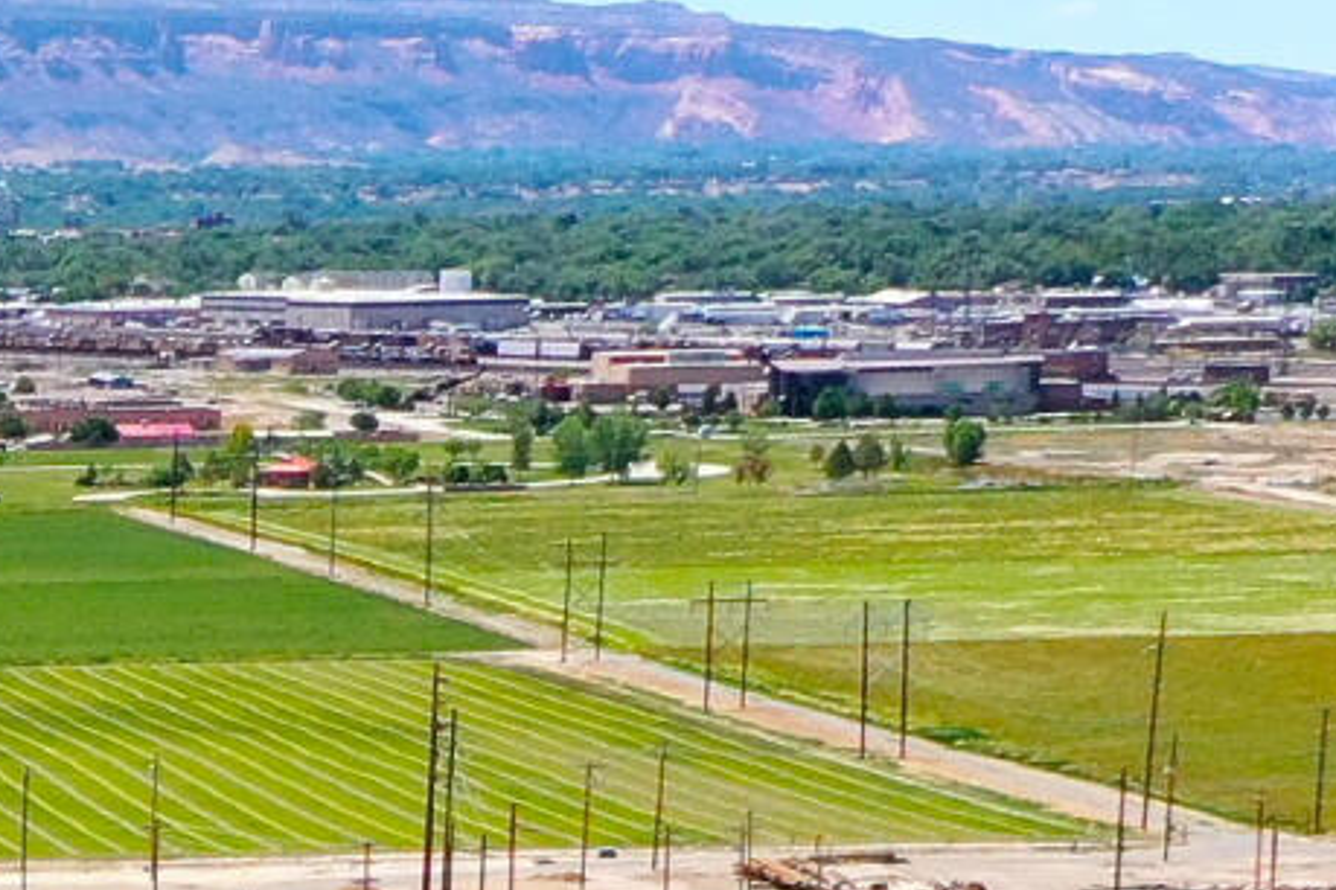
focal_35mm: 183
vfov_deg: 7.0
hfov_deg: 10.6
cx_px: -987
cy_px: 2184
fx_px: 6791
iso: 100
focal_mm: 10.26
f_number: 4.5
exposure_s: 1/200
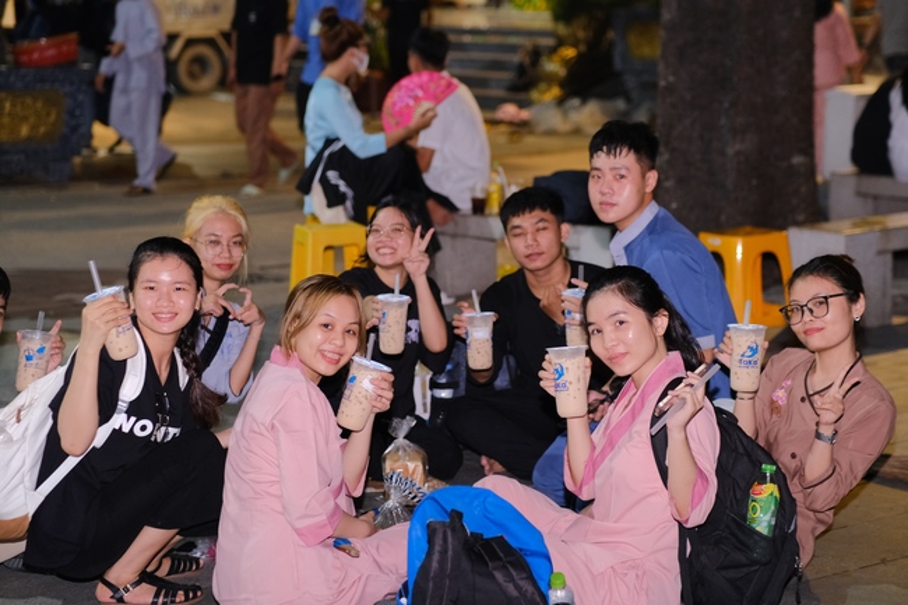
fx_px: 2118
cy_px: 302
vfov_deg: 16.3
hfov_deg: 24.2
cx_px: 454
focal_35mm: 84
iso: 2000
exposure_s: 1/100
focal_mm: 56
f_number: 2
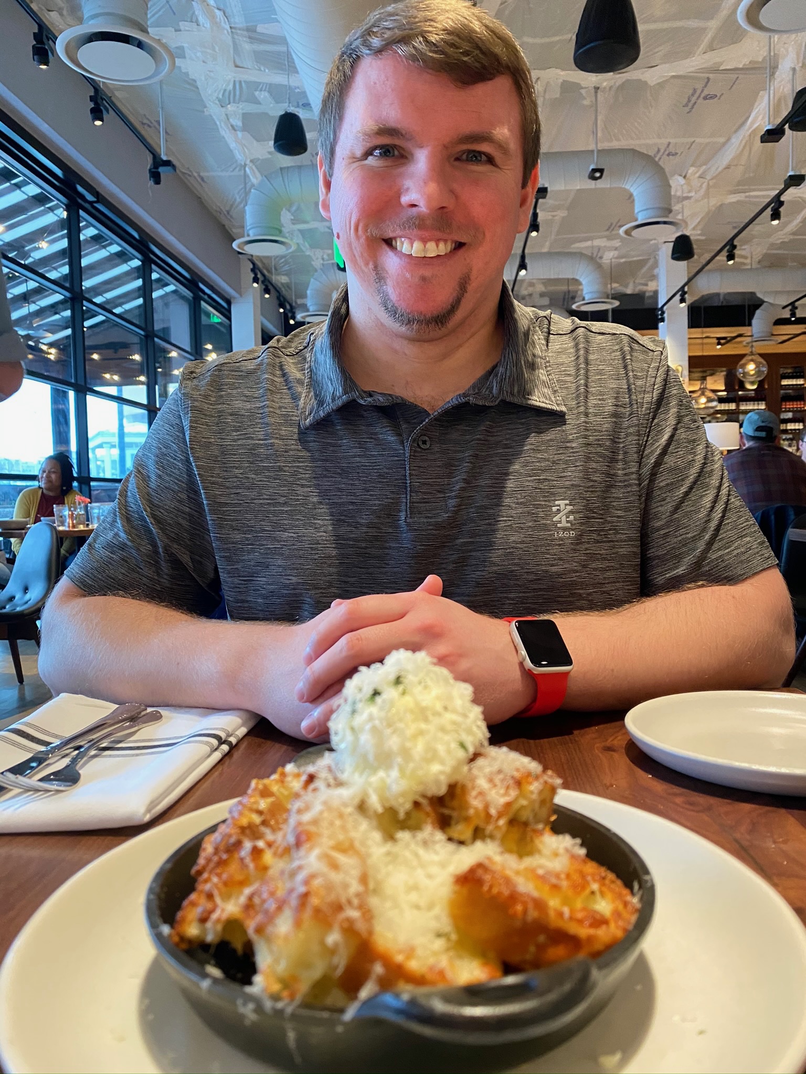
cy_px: 537
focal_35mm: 26
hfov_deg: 53.1
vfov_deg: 67.3
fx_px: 807
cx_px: 403
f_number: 1.8
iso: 400
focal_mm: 4.25
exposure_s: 1/60
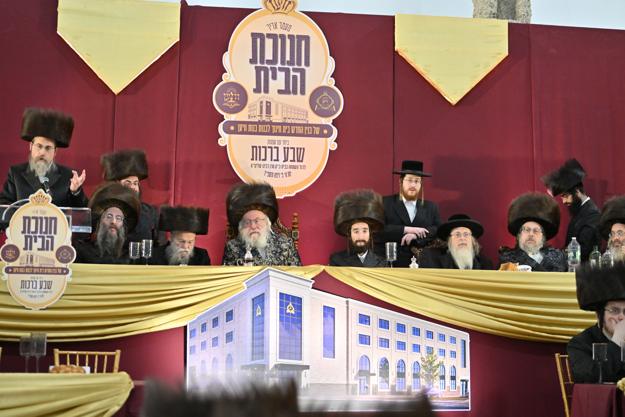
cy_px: 208
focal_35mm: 70
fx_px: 1215
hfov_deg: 28.8
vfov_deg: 19.5
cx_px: 312
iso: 1000
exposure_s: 1/160
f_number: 2.8
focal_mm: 70
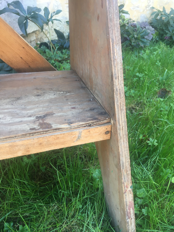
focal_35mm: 29
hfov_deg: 48.2
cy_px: 116
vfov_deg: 61.7
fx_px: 194
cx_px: 87
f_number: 2.2
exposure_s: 1/33
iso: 25
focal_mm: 4.15
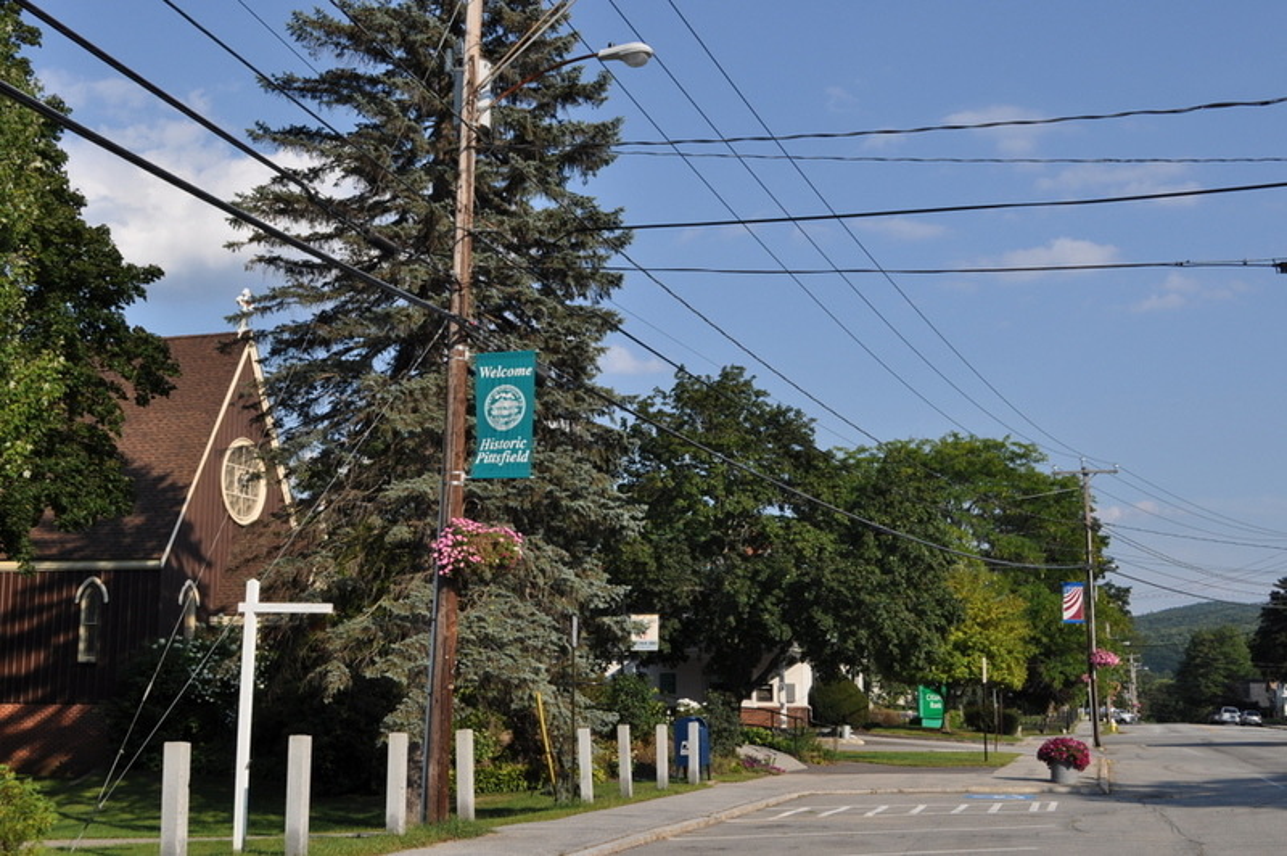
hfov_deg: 43.6
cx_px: 644
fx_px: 1607
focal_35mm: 45
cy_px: 428
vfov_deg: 29.8
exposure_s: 1/400
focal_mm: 30
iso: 200
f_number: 10
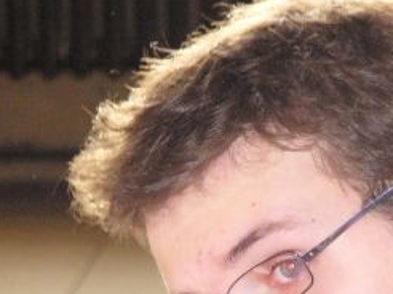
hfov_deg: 4.7
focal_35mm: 419
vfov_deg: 3.5
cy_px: 377
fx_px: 4752
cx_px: 260
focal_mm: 26.8
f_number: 2.8
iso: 300
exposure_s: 1/60
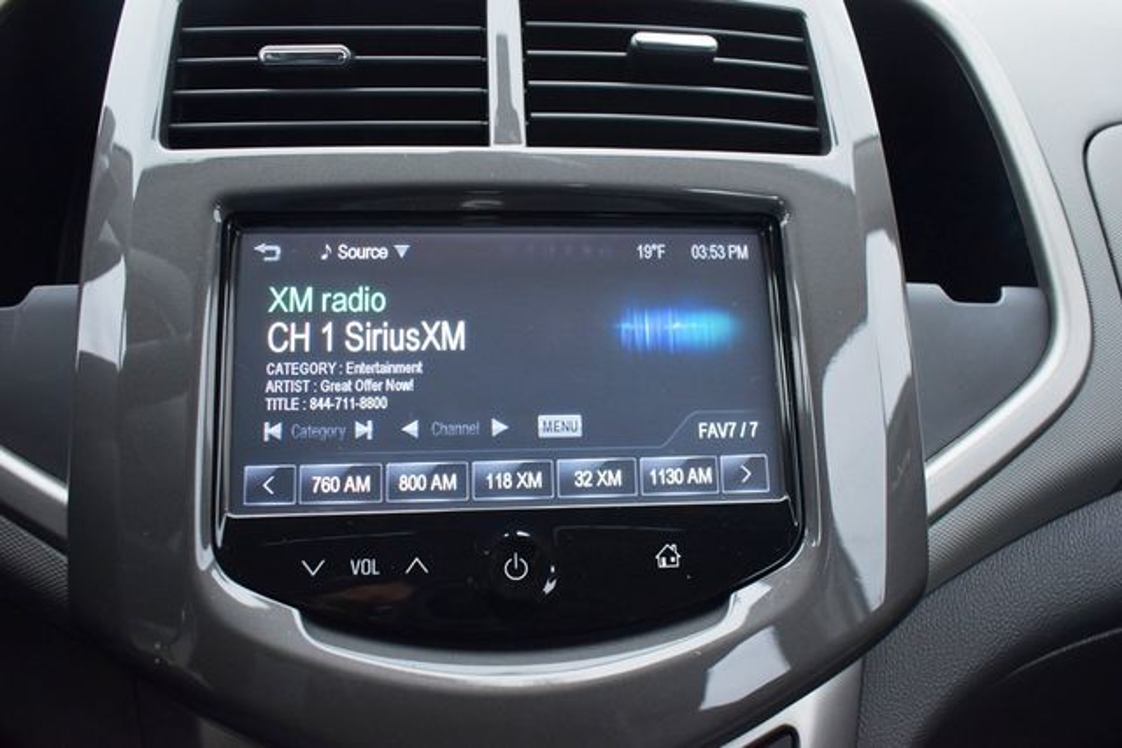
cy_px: 374
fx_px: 935
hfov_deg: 61.9
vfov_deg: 43.6
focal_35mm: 30
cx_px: 561
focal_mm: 20
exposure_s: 1/125
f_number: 3.8
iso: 800
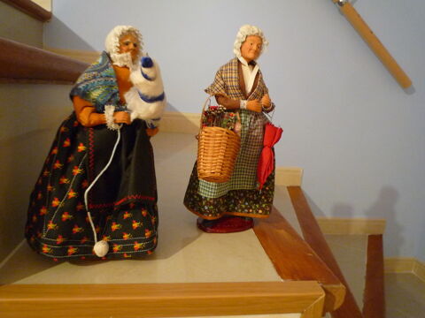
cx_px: 212
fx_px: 307
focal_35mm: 25
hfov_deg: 69.4
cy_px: 159
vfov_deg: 54.9
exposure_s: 1/10
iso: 400
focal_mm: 4.4
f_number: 2.8
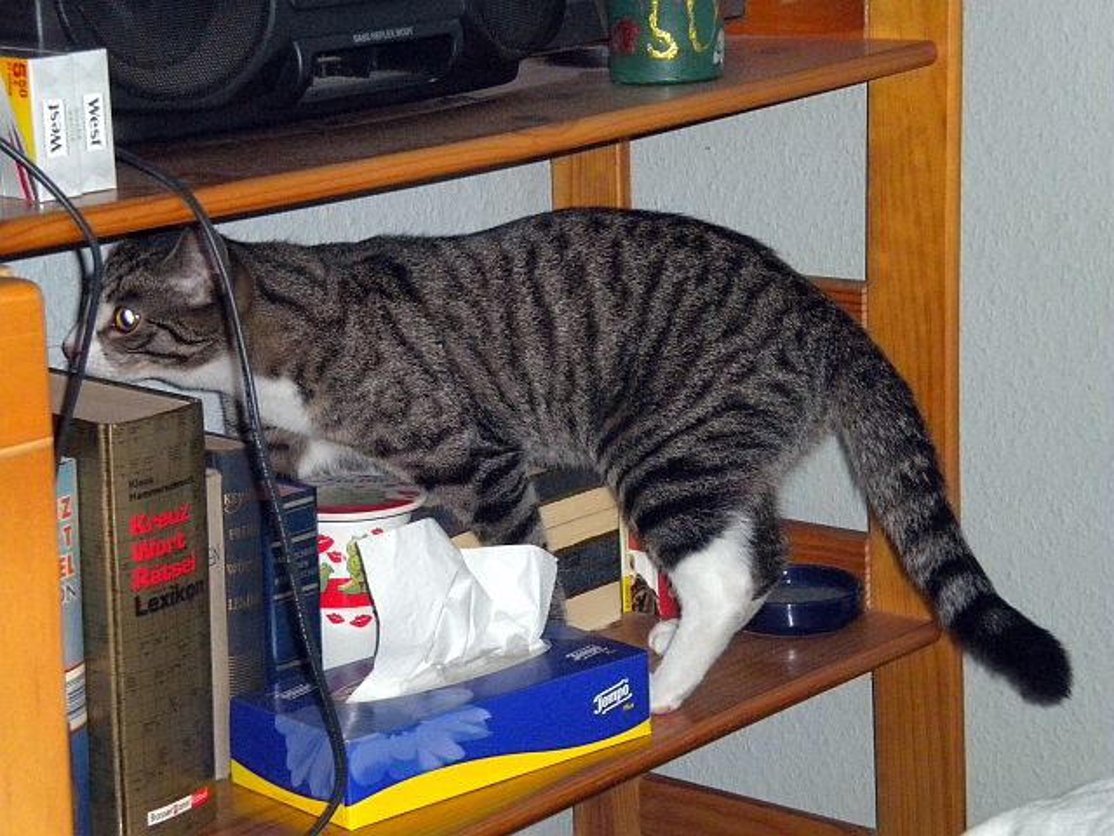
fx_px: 3089
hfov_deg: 20.4
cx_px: 557
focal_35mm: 96
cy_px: 418
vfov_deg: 15.4
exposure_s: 1/60
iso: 800
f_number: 5.7
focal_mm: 17.3
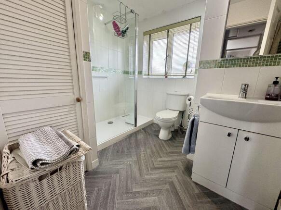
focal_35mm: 14
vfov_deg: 85.7
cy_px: 105
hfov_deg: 102.1
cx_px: 140
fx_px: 114
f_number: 2.2
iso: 125
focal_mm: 2.22
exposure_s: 1/99
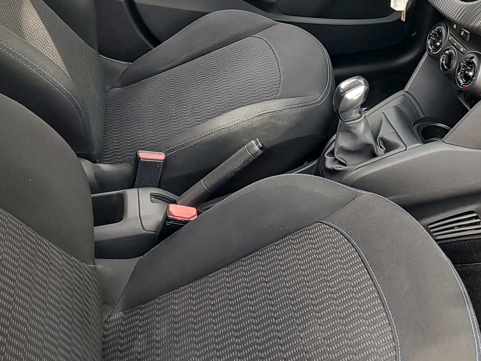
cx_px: 346
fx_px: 597
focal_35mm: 43
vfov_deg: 33.3
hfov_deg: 42.8
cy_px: 118
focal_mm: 5.56
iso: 102
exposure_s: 1/100
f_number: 1.8
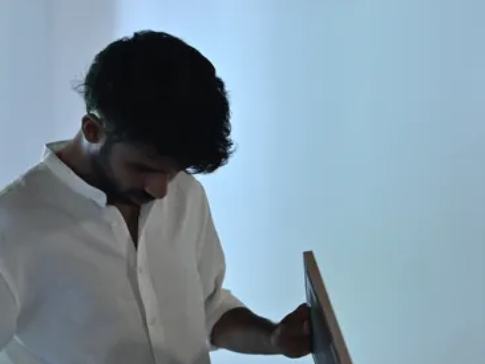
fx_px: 1654
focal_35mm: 118
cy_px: 349
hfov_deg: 16.5
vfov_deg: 12.4
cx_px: 408
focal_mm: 35
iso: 800
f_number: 2.8
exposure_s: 1/125
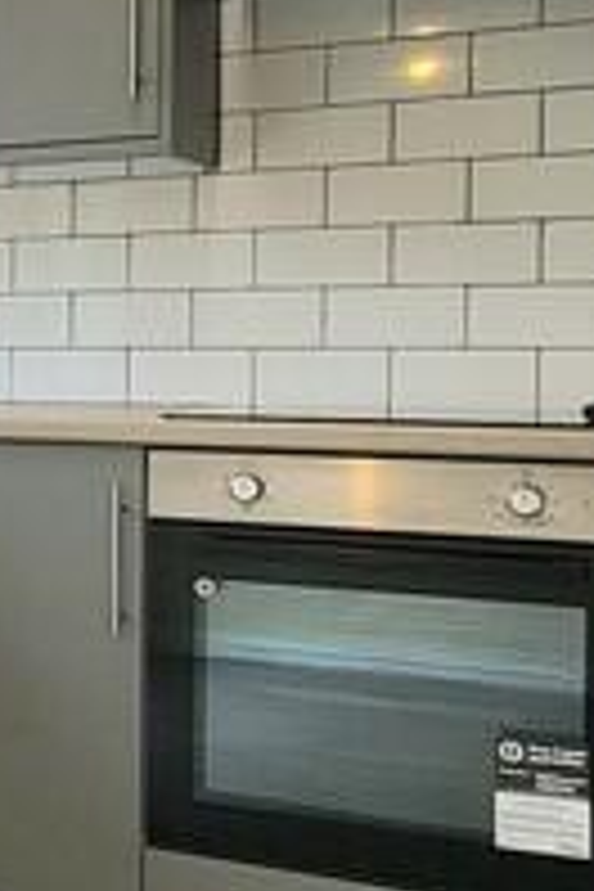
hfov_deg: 14.2
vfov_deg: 28.8
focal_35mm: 70
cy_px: 392
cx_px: -778
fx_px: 1732
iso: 32
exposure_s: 1/100
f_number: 2.2
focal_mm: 1.74
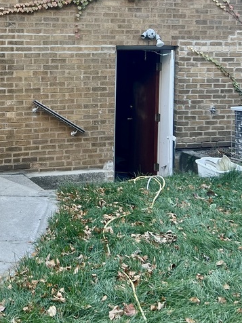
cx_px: 1
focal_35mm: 59
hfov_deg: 23.8
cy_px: 64
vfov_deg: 31.8
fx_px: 550
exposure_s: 1/175
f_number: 1.5
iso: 50
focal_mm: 5.7
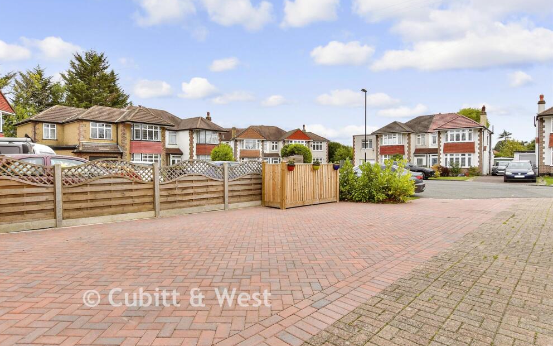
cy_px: 167
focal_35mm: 20
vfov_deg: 59.6
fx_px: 301
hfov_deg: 85.0
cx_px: 268
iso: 160
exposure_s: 1/80
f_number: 8
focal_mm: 13
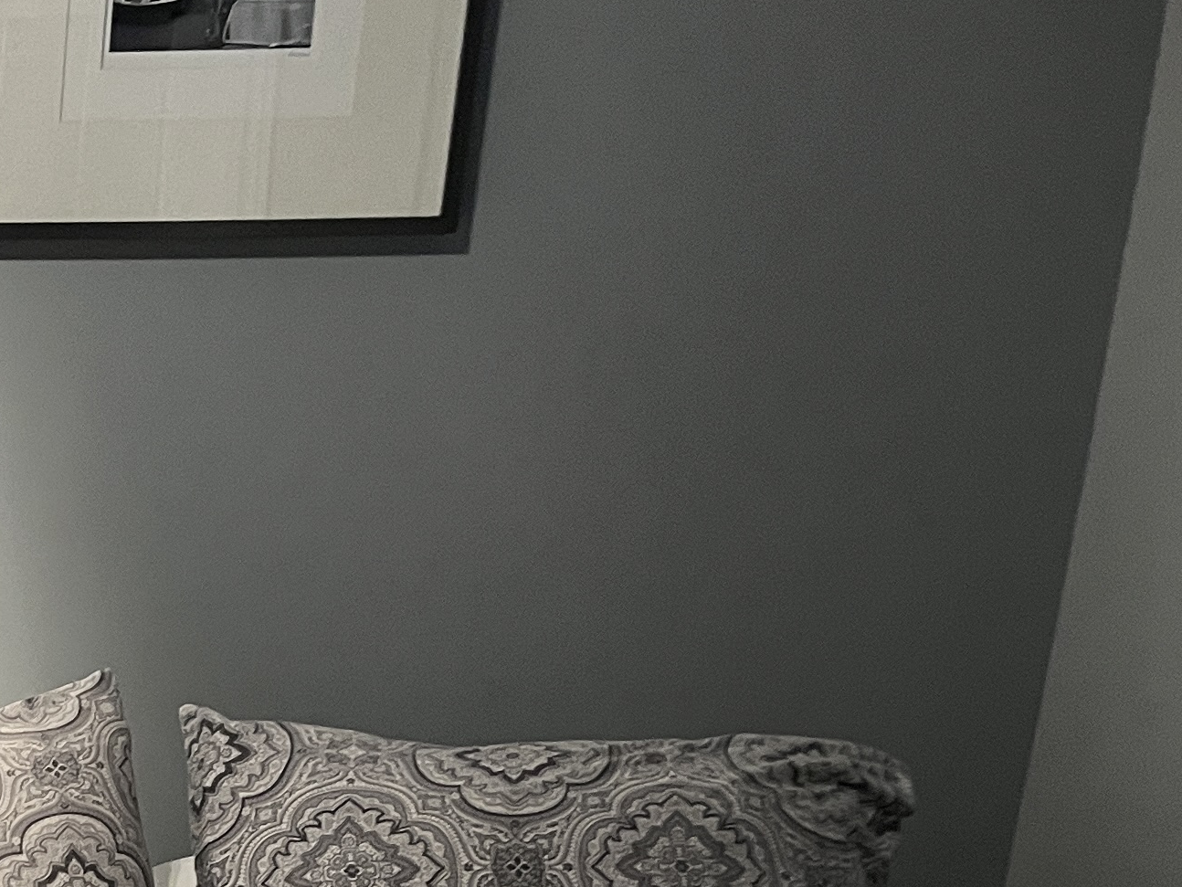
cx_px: -608
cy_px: 1078
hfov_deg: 20.5
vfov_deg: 17.3
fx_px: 2766
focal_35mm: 81
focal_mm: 5.1
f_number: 1.6
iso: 125
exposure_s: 1/60
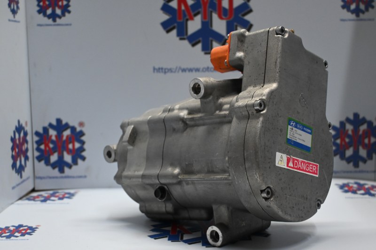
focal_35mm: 54
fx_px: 564
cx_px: 188
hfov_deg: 36.9
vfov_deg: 25.0
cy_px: 125
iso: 1600
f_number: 5.3
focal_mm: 36
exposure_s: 1/125
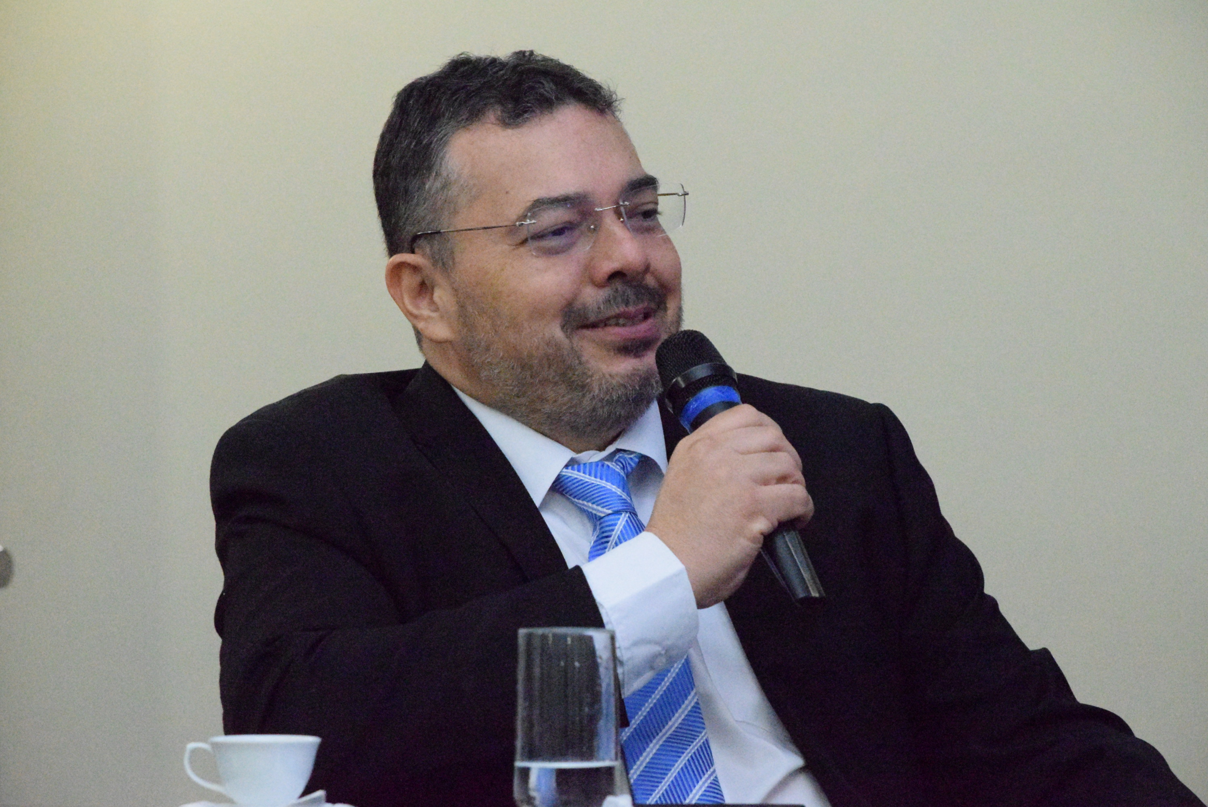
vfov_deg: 6.8
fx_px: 6800
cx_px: 604
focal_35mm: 202
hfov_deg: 10.2
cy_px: 404
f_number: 8
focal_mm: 135
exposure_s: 1/400
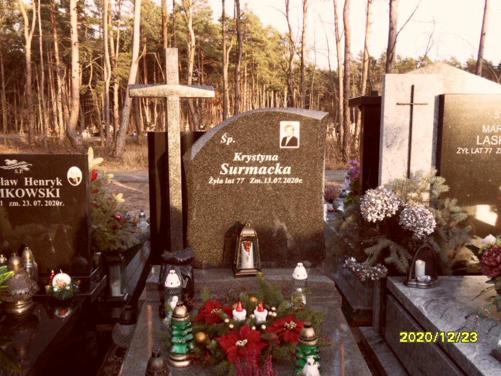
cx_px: 250
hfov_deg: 56.8
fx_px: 463
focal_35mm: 32
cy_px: 188
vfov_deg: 44.2
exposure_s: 1/125
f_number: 3.4
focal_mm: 5.3
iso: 80
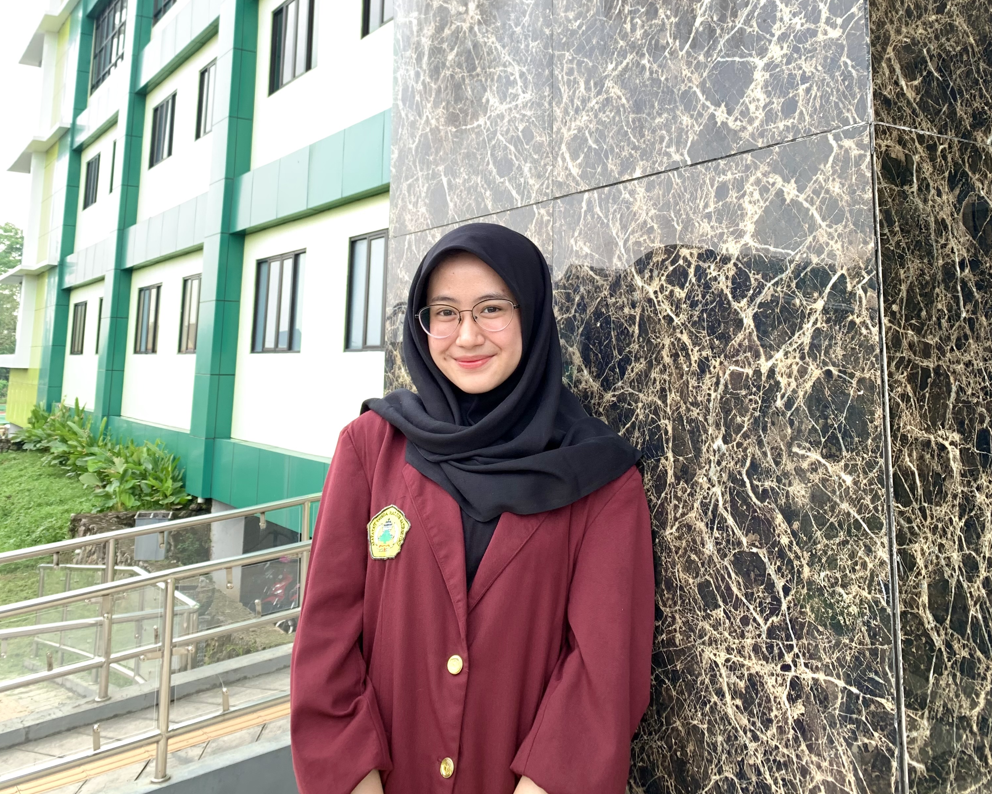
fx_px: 998
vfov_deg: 42.3
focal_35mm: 34
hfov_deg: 52.8
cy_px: 215
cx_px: 495
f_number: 1.8
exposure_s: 1/121
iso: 64
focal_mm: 4.25
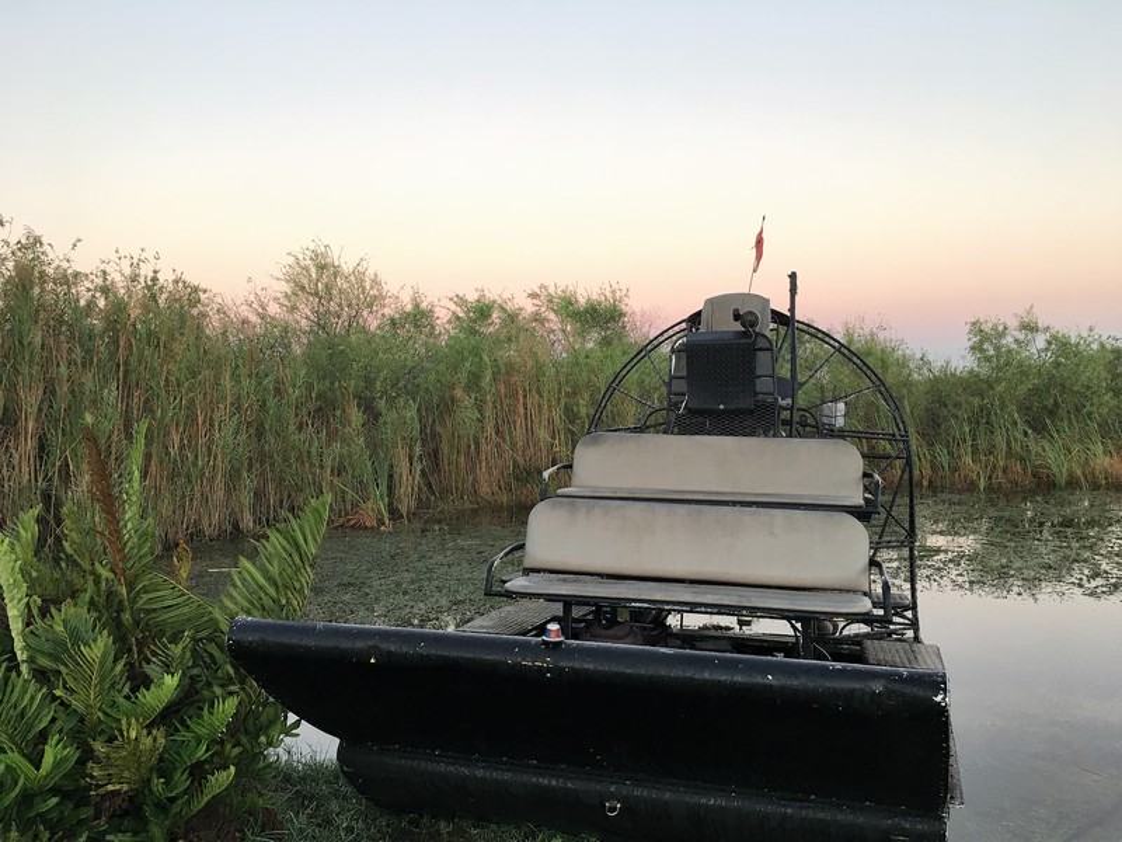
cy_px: 421
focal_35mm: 29
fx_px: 940
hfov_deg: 61.7
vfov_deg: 48.2
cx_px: 561
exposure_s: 1/30
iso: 32
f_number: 2.2
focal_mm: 4.15
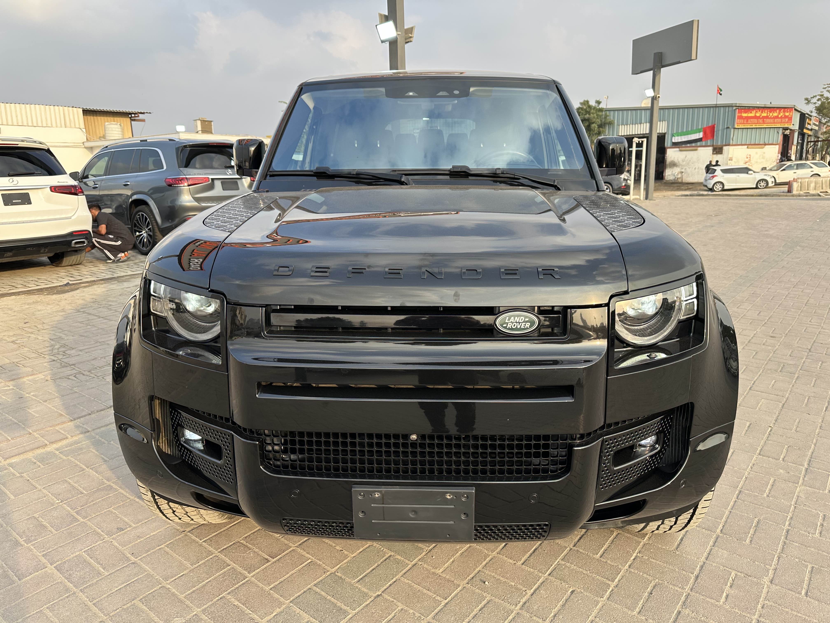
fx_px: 575
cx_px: 415
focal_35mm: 24
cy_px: 312
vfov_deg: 56.8
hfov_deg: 71.6
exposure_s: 1/734
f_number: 1.78
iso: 80
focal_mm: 6.86
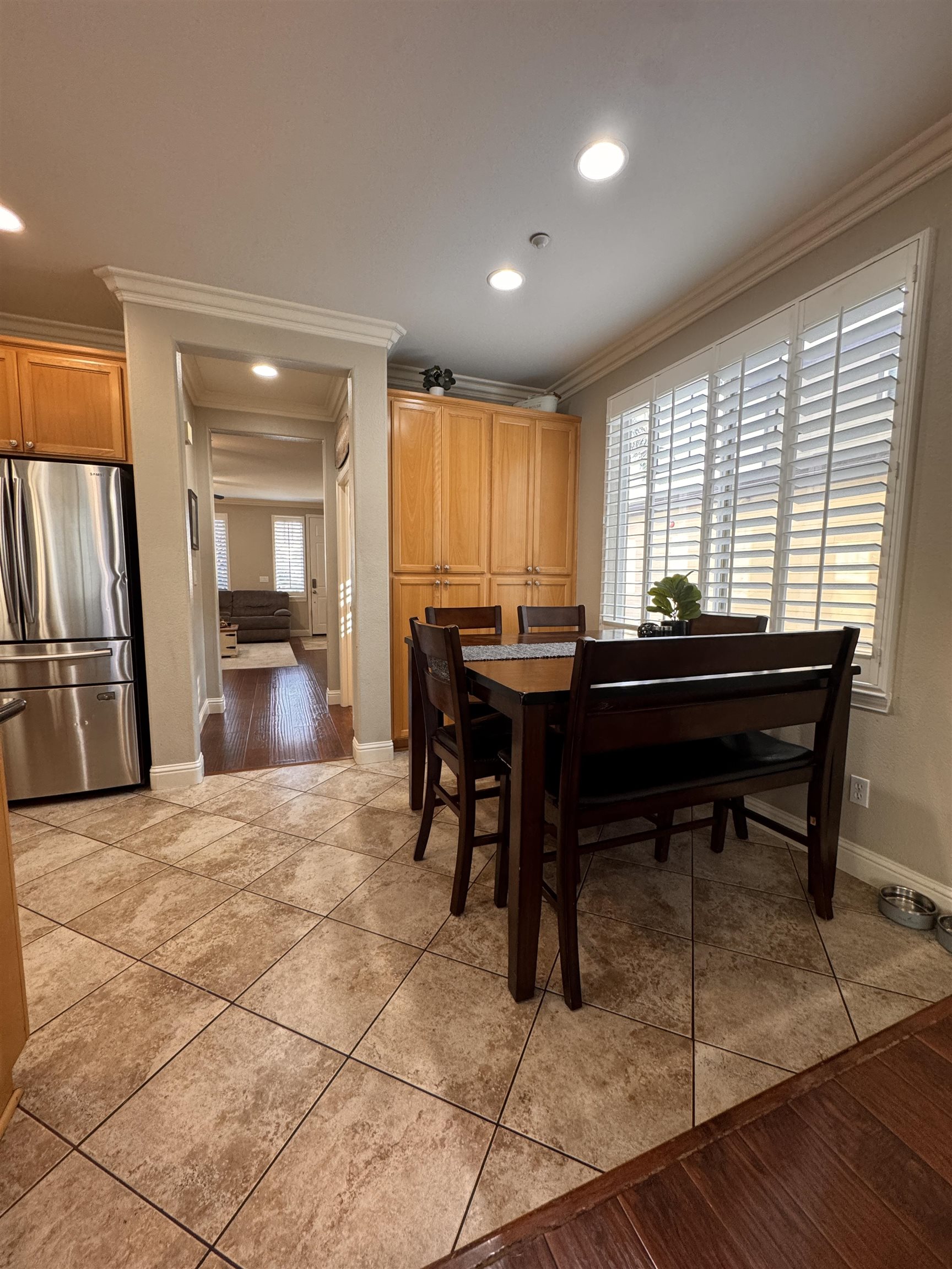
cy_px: 634
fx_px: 513
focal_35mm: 14
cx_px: 476
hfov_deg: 85.7
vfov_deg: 102.1
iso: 200
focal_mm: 2.22
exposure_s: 1/60
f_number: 2.2
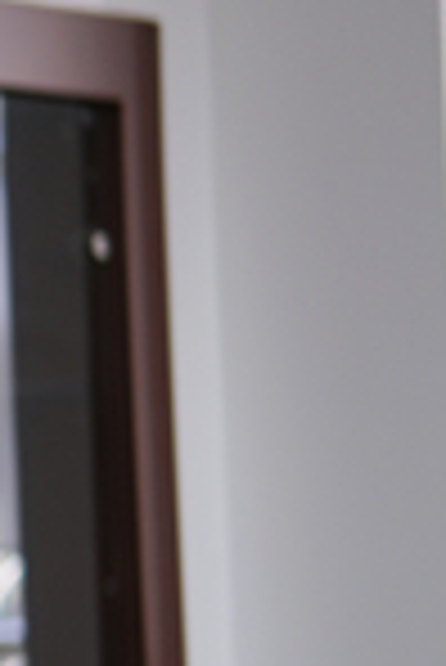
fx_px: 3763
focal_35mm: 203
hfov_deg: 6.4
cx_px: -716
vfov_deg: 10.1
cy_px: 405
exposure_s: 1/105
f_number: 1.6
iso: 320
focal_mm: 33
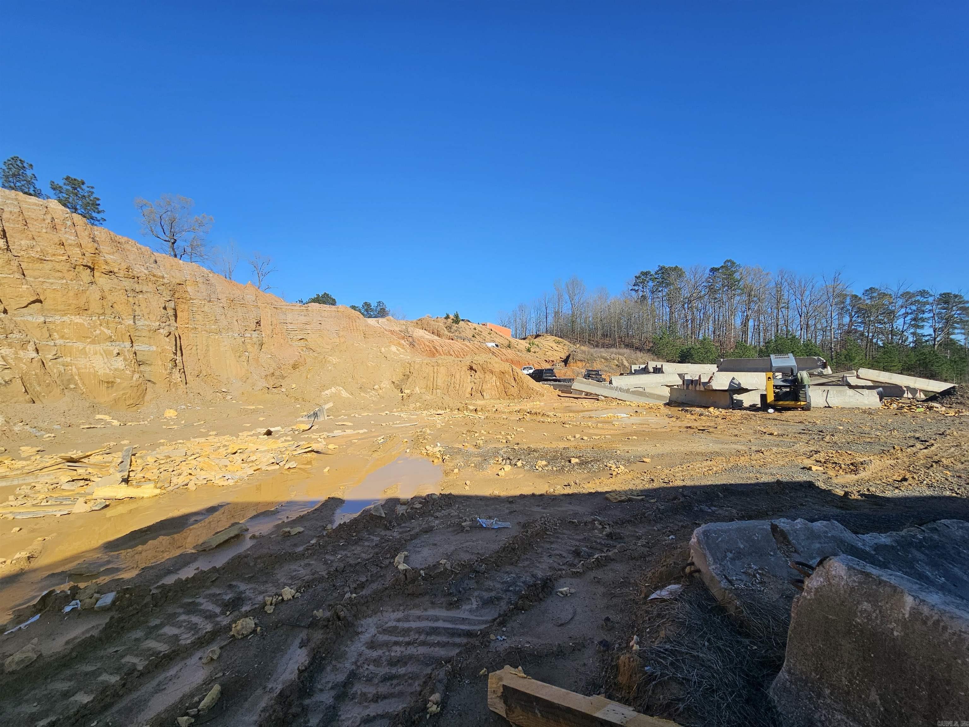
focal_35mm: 13
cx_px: 484
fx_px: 364
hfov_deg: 106.2
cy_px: 364
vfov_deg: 89.9
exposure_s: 1/2537
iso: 50
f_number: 2.2
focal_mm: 2.2
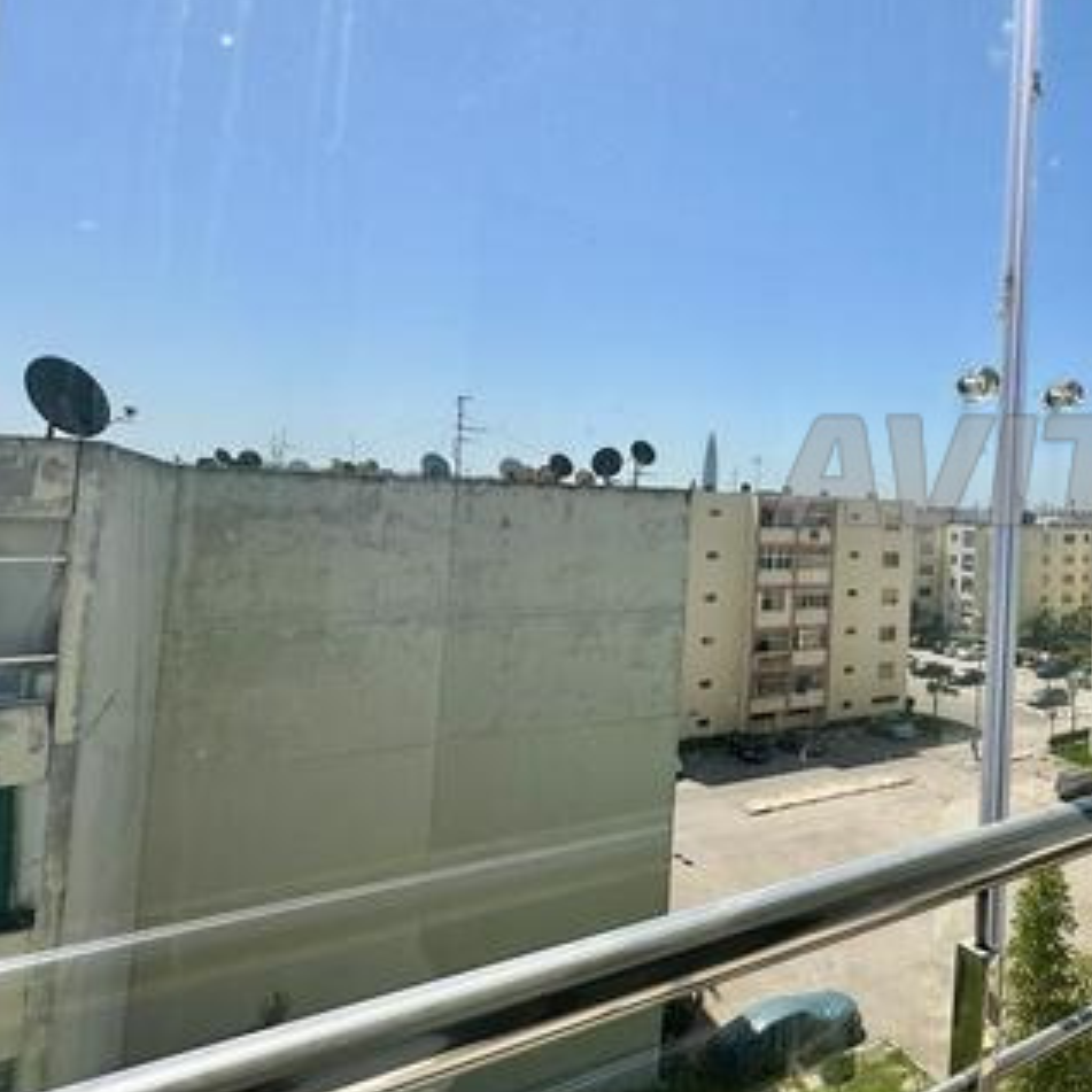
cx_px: 1092
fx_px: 892
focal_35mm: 25
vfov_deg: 62.6
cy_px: 468
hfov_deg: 50.7
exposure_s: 1/2817
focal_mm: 2.22
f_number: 2.2
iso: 50
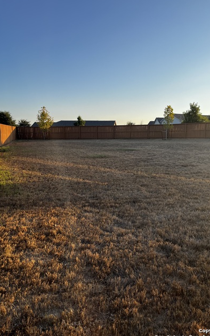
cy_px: 170
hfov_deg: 44.5
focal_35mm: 28
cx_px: 114
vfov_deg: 66.5
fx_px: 256
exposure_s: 1/1458
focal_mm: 5.1
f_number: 1.6
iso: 50
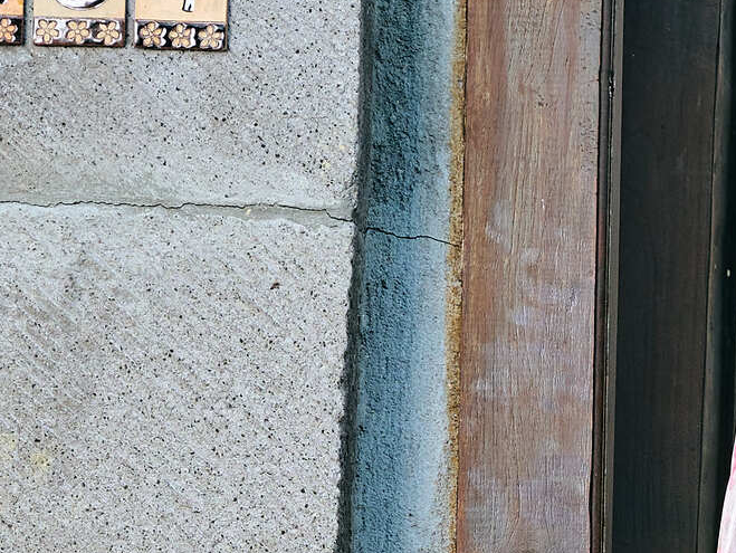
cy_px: 1012
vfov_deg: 4.6
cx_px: 983
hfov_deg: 6.2
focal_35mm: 319
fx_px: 6786
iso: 320
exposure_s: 1/160
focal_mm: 53
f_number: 5
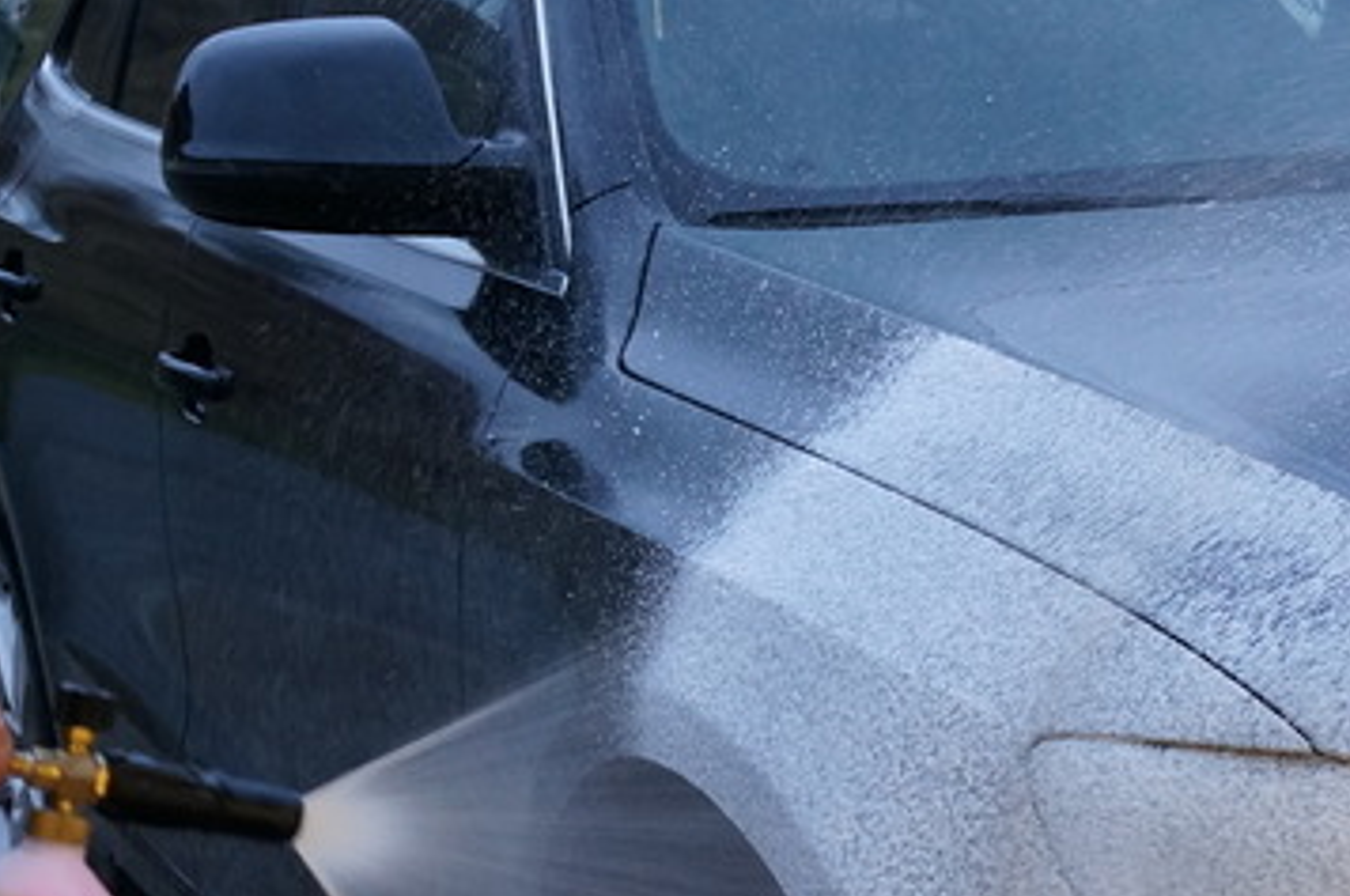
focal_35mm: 112
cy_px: 760
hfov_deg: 18.0
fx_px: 4194
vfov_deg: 12.1
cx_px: 1233
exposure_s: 1/80
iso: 800
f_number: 4
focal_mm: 26
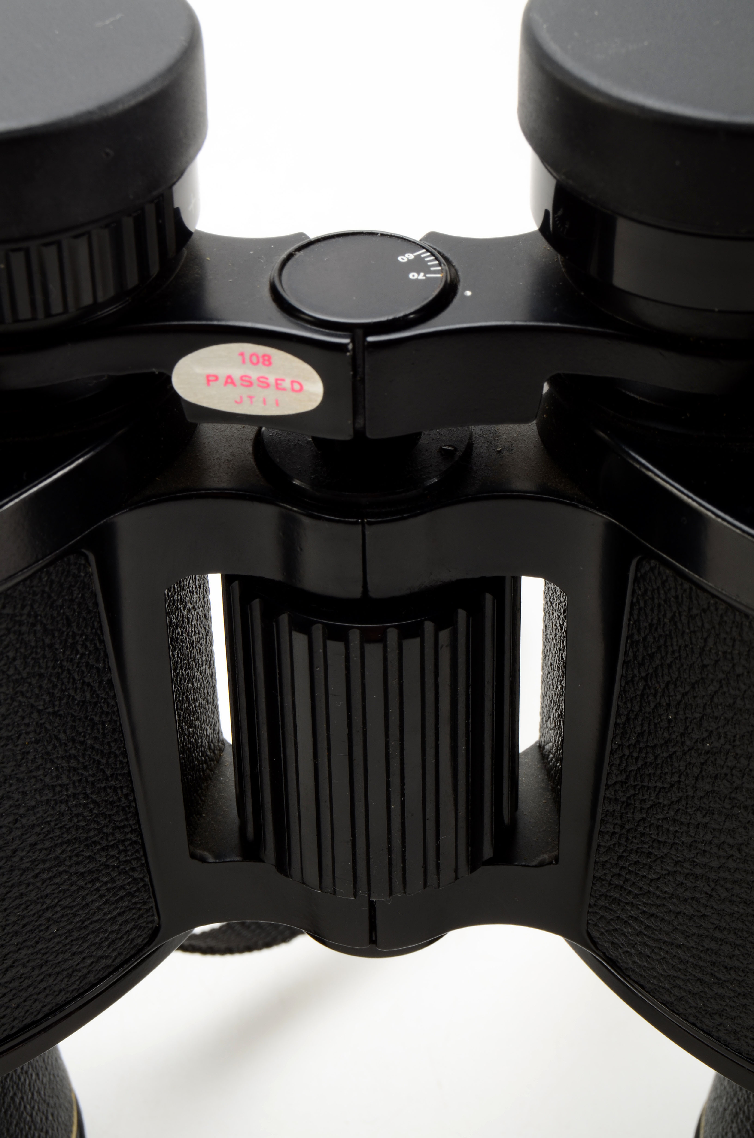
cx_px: 377
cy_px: 569
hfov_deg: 16.5
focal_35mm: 82
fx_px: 2603
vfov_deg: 24.7
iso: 100
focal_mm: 55
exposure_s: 1/160
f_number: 18
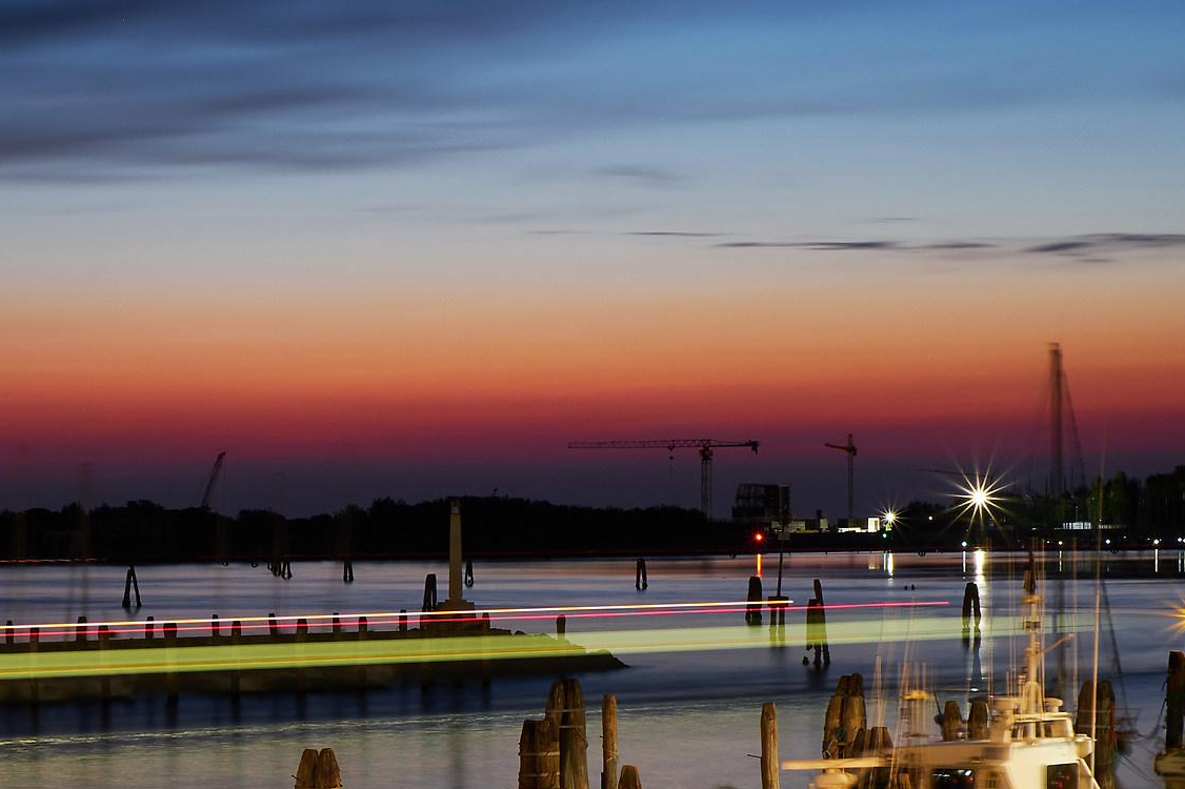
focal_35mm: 113
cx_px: 53
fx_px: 3718
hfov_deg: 17.7
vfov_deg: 12.0
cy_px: 767
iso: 200
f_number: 13
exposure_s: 30
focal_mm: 35
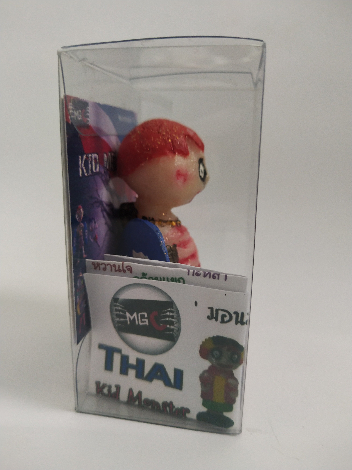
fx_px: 407
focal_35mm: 30
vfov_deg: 60.0
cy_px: 235
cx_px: 176
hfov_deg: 46.8
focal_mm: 3.95
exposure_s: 1/50
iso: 193
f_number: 1.8
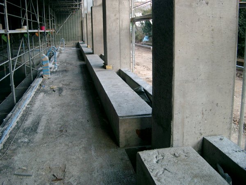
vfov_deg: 38.7
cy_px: 92
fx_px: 263
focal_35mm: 37
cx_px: 123
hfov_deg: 50.1
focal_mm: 7.6
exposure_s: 1/60
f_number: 2.6
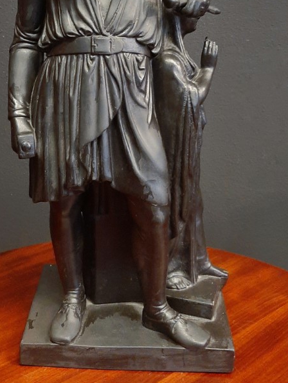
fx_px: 521
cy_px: 102
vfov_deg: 39.5
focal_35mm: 47
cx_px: 114
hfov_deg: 30.8
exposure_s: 1/25
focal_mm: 3.93
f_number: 1.7
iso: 320
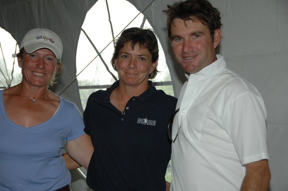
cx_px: 144
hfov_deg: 28.1
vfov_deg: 18.9
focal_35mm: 72
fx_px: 575
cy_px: 96
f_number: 5
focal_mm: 48
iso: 200
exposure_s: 1/125
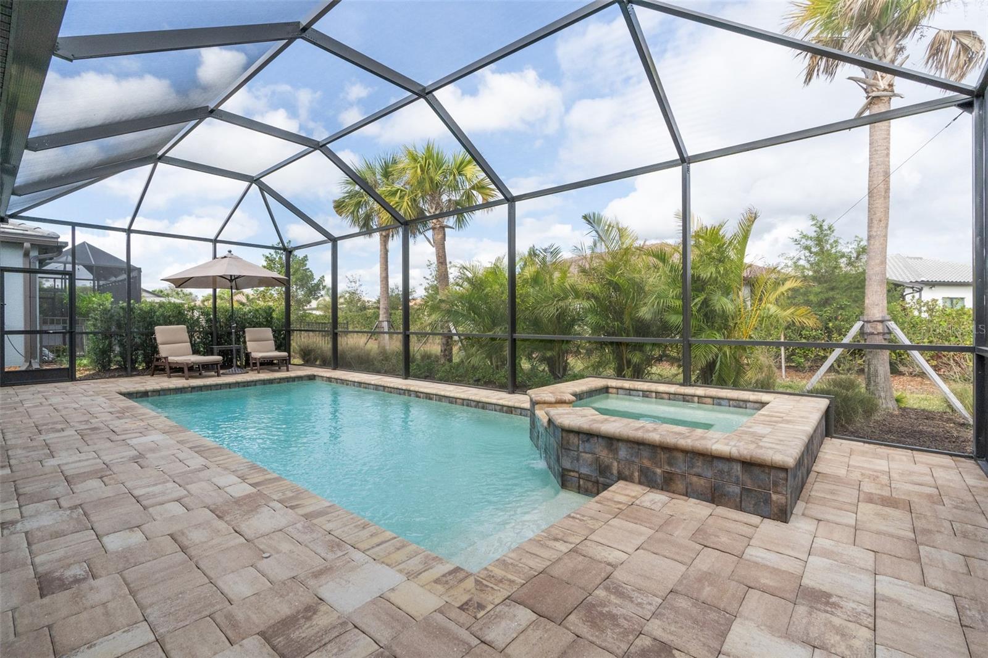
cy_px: 329
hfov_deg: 96.7
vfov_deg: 73.7
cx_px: 494
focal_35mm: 16
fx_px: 439
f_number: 8
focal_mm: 16
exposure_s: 1/2000
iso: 1600
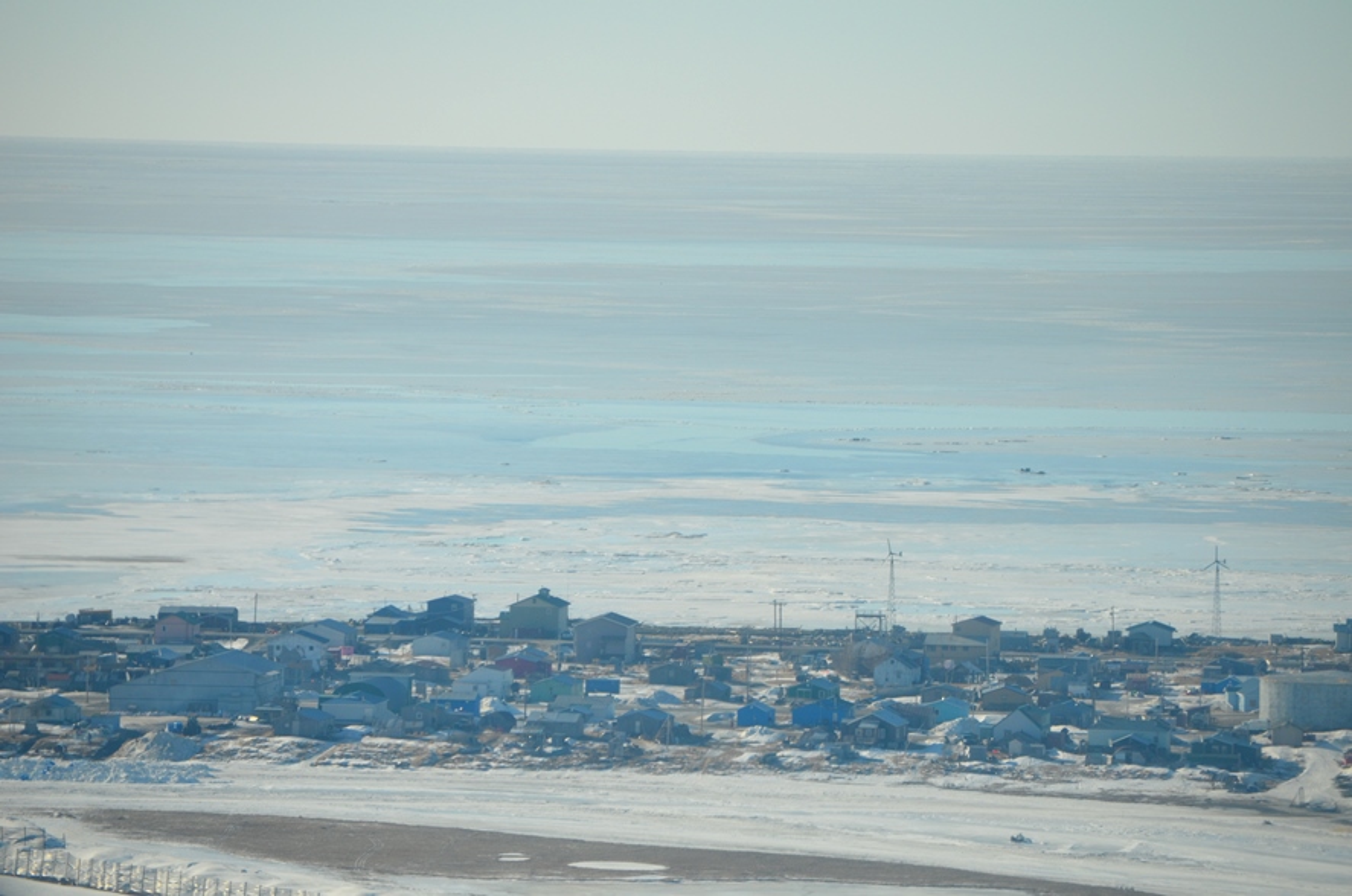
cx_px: 676
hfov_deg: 9.5
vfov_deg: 6.3
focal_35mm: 218
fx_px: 8154
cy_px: 448
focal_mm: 145
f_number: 7.1
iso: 400
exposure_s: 1/2000
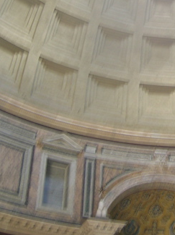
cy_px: 45
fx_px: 466
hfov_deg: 20.6
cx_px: 172
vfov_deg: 27.6
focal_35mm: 69
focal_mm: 5.4
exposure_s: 1/7.7
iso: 50
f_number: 2.8
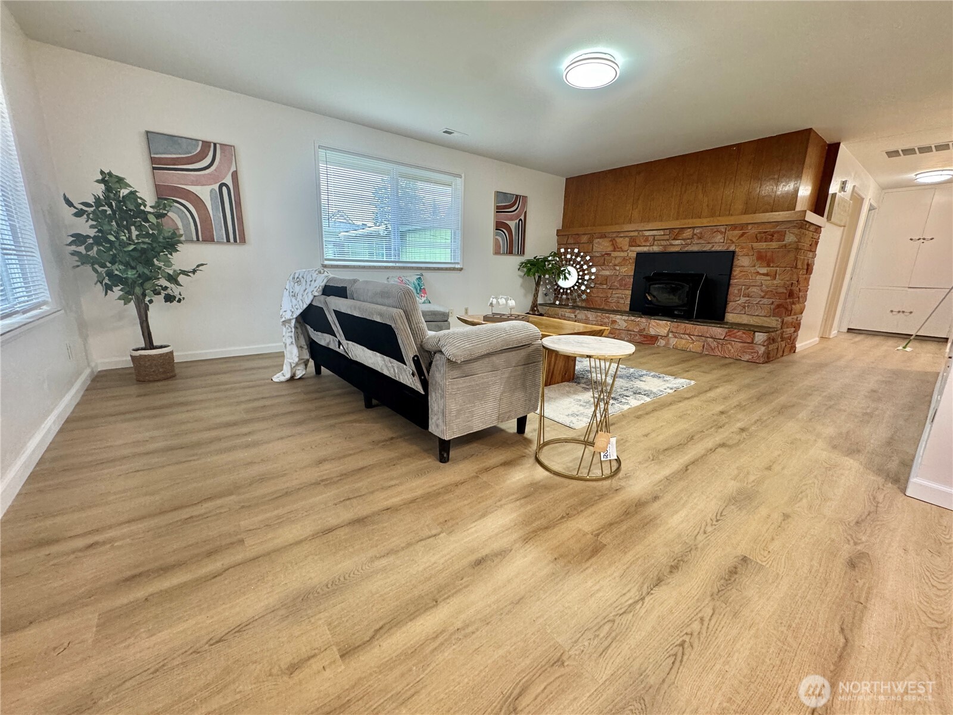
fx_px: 385
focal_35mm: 14
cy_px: 358
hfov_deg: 102.1
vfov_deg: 85.7
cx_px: 476
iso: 250
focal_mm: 2.22
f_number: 2.2
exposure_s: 1/60
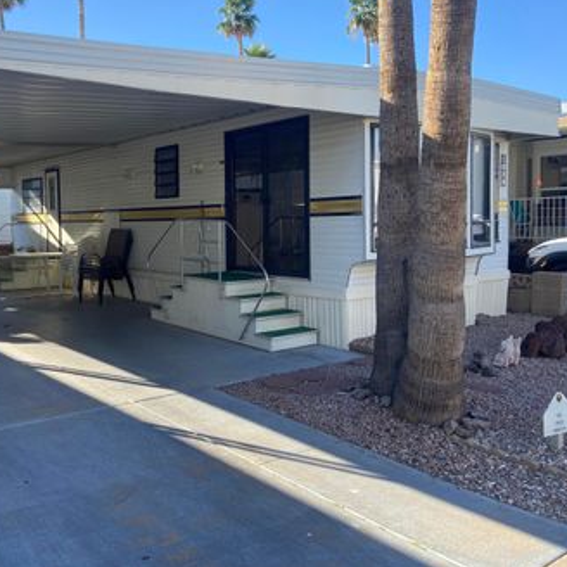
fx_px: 649
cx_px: 187
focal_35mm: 35
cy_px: 248
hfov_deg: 46.4
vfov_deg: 47.1
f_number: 1.8
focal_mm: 4.25
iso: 32
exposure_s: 1/927
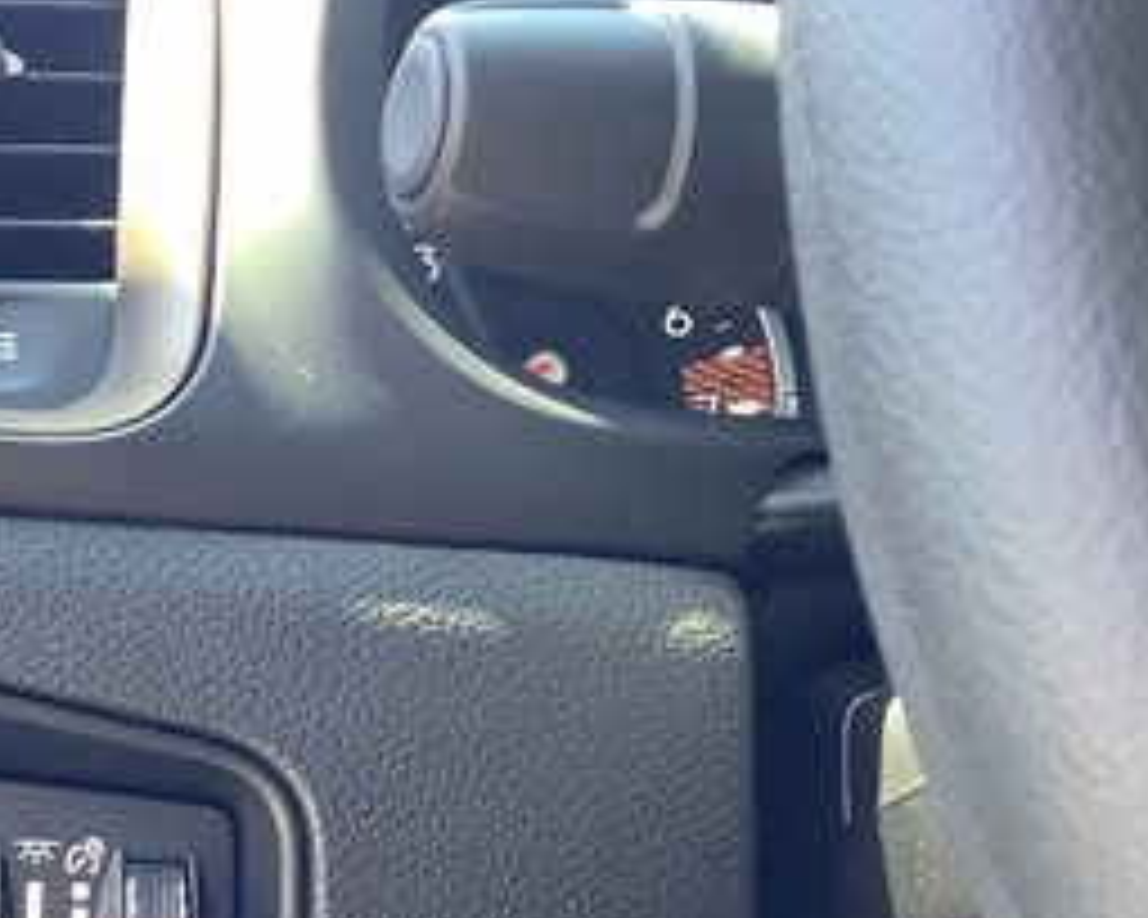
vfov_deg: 19.7
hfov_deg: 24.3
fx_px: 2582
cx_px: 90
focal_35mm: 76
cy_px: 878
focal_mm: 3.3
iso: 64
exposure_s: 1/60
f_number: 2.4
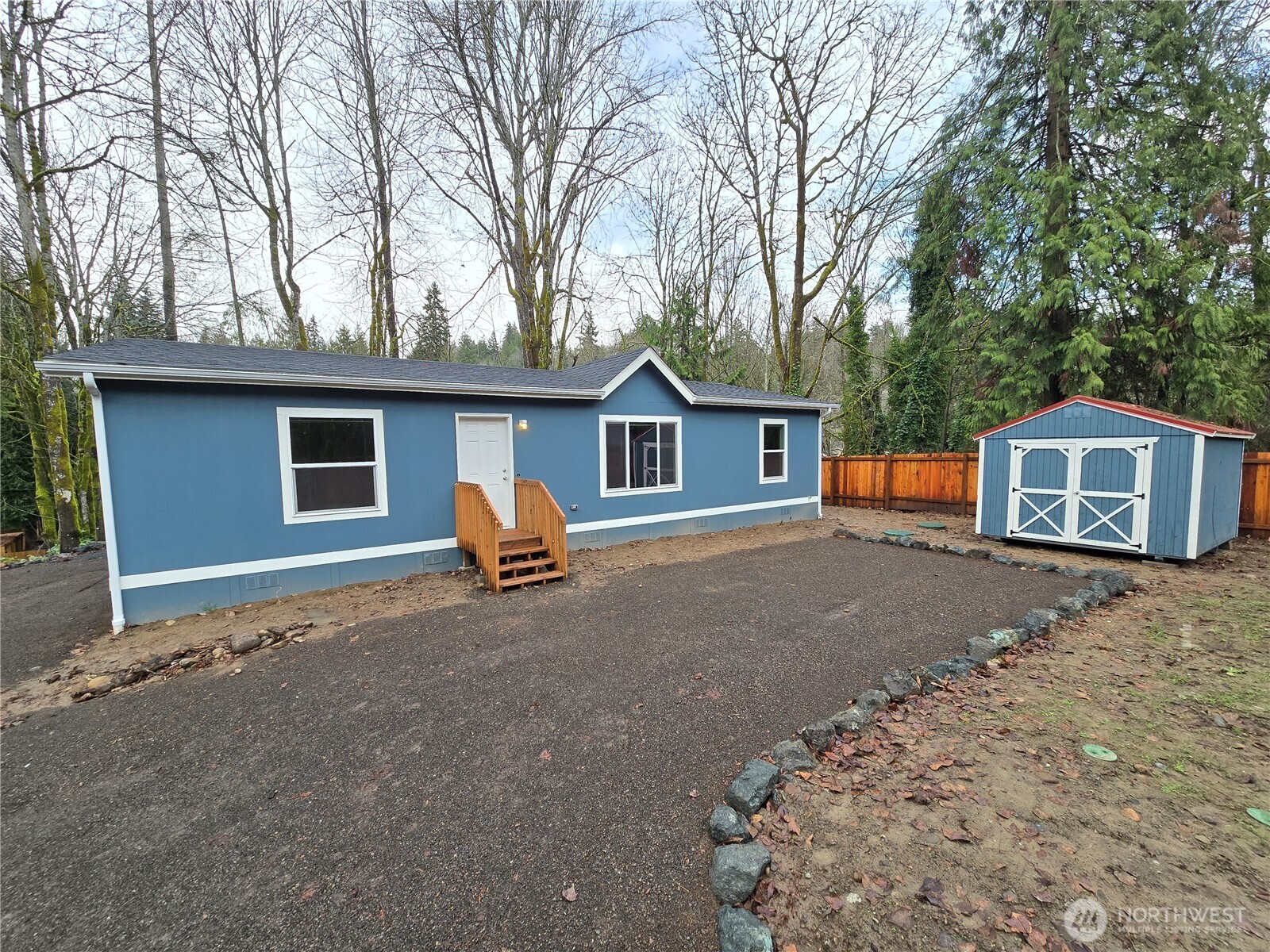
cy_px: 476
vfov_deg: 89.9
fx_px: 477
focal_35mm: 13
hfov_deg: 106.2
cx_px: 635
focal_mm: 2.2
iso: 50
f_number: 2.2
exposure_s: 1/247
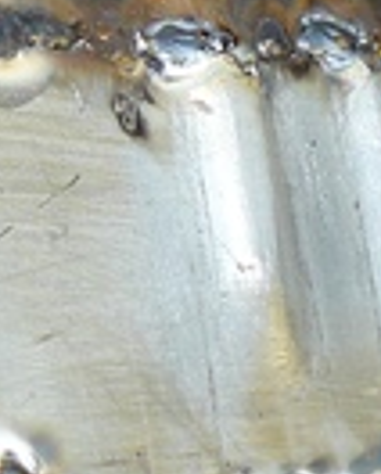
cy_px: 215
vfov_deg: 9.5
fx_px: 2869
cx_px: 262
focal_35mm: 204
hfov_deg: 7.6
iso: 100
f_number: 2.8
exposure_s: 1/30
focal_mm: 6
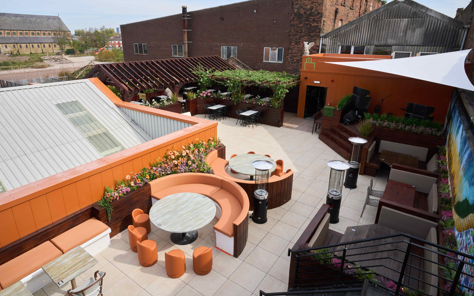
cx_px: 230
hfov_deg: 82.3
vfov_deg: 57.2
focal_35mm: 21
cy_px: 134
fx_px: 271
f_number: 8
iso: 250
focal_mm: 20
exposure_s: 1/800
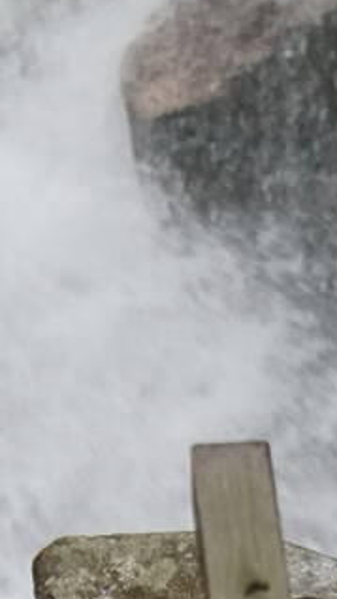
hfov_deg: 1.6
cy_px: -420
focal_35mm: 748
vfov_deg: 2.9
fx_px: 11884
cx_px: -233
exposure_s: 1/160
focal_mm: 101
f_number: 5.6
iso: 3200
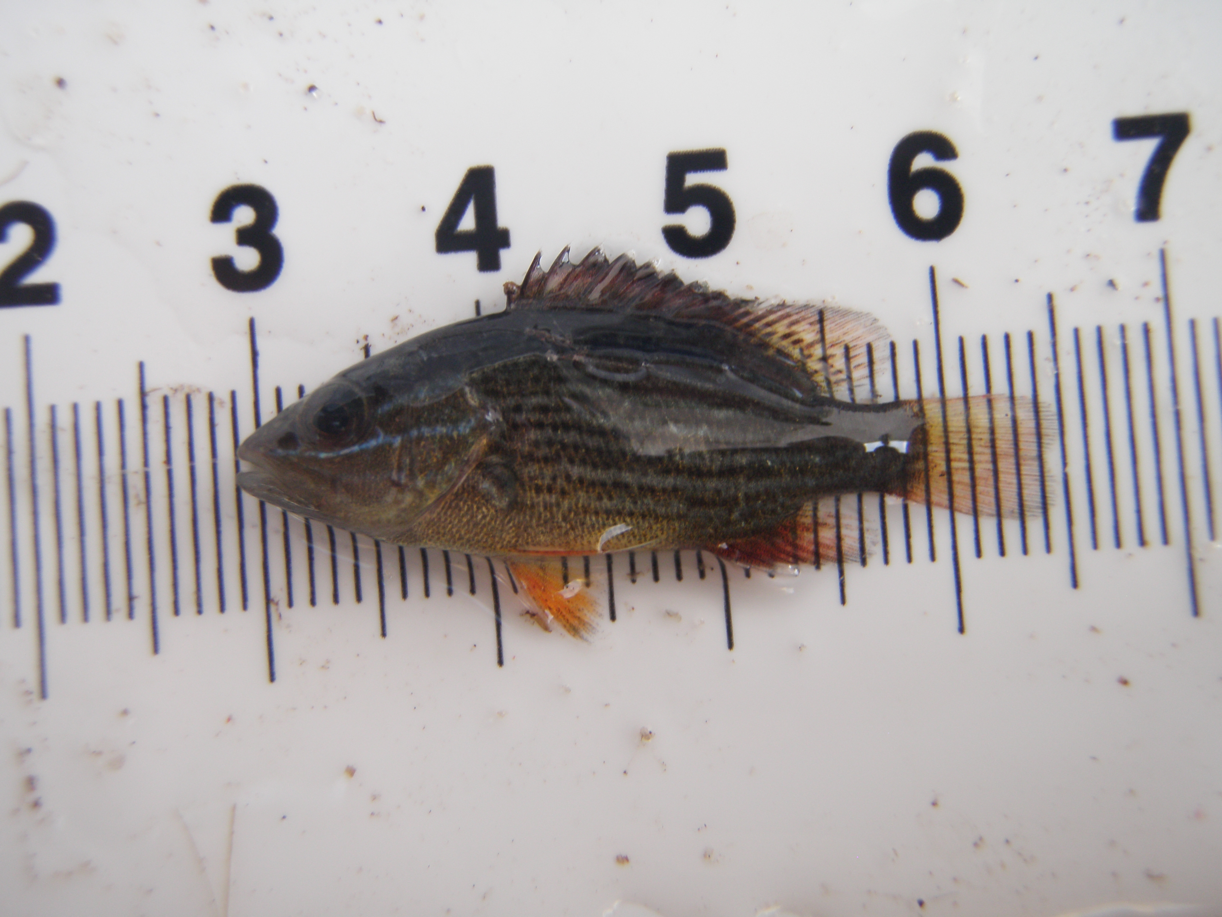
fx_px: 1800
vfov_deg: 28.6
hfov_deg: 37.5
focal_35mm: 51
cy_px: 458
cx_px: 611
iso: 80
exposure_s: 1/100
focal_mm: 9.13
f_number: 4
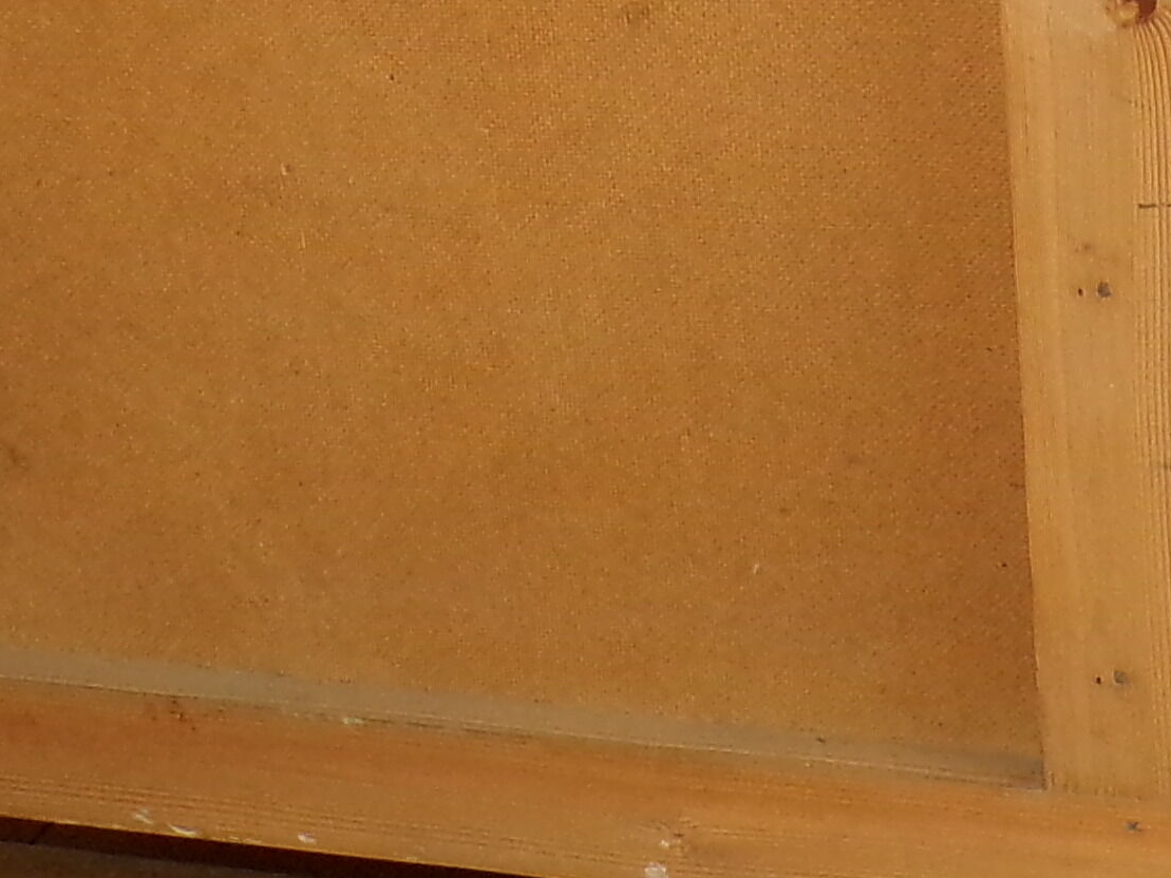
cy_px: 43
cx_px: 1319
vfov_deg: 11.1
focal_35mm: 133
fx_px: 4500
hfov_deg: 14.5
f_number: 3.2
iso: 200
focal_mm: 5.8
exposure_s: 1/34
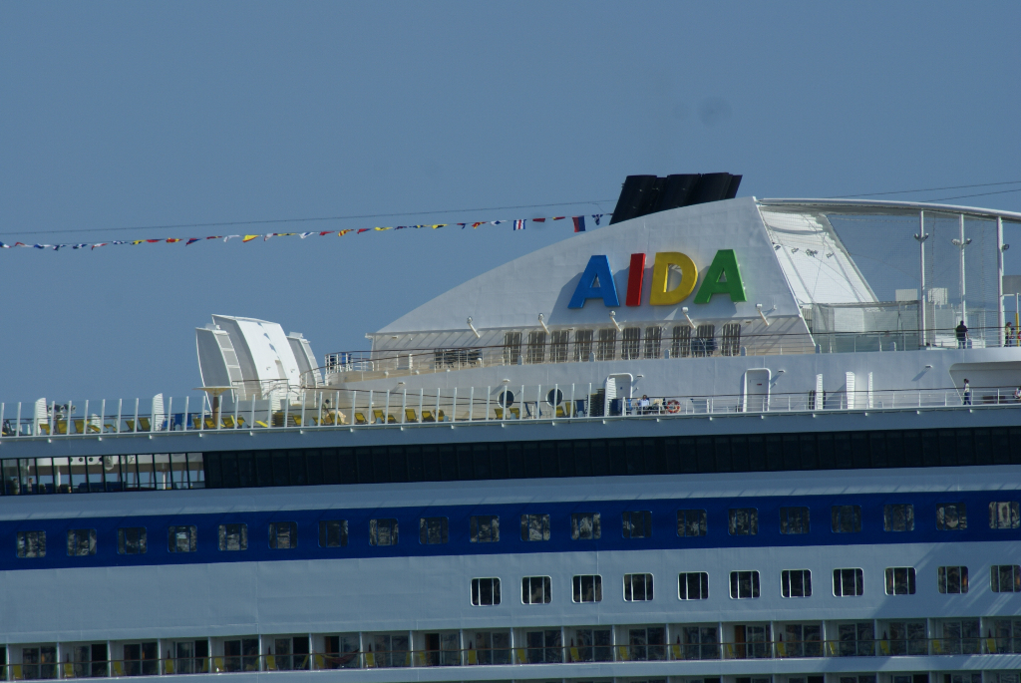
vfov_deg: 3.1
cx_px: 510
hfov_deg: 4.6
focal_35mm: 450
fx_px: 12775
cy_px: 342
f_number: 9
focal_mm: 300
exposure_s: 1/640
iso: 100
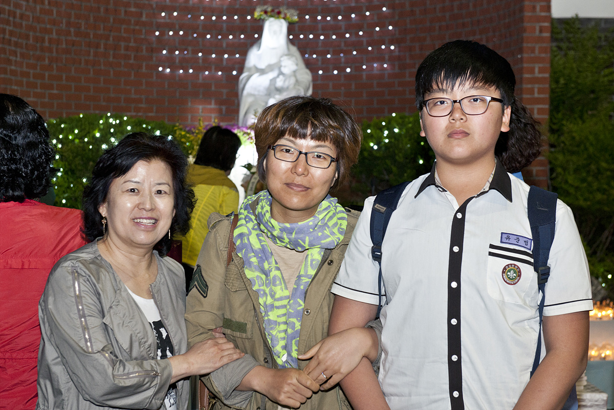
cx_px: 307
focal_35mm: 62
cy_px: 205
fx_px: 1057
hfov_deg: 32.4
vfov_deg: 21.9
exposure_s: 1/60
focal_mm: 62
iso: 800
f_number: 7.1
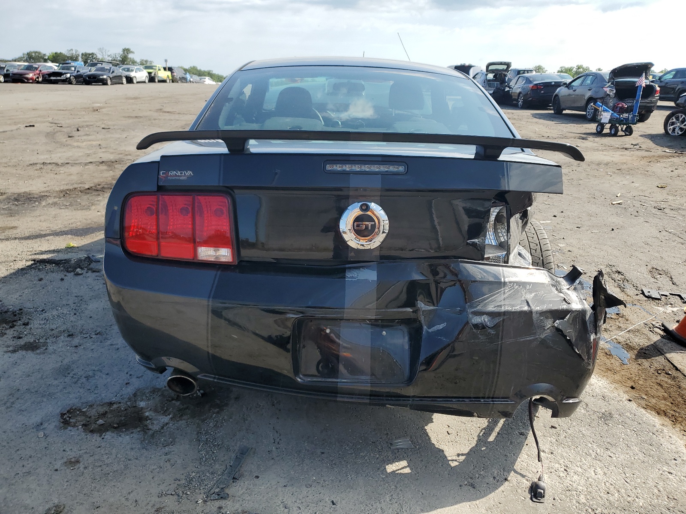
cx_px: 343
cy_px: 257
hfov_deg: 67.3
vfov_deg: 53.1
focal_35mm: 26
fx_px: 515
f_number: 1.5
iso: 50
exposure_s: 1/2000
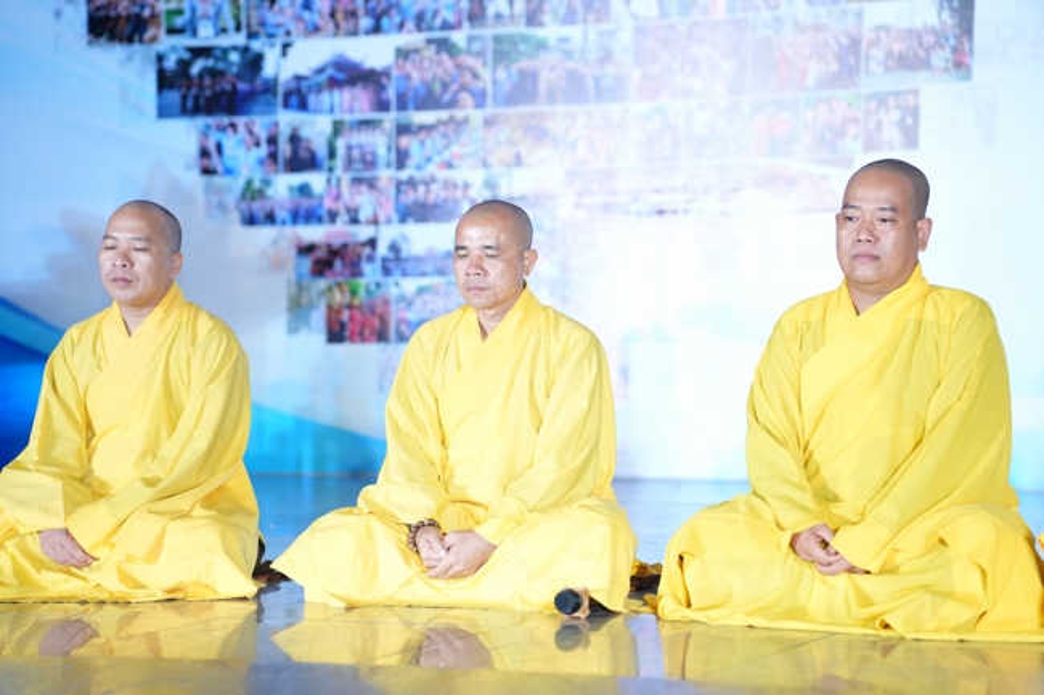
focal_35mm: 94
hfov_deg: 21.7
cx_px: 522
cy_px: 348
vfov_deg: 14.5
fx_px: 2725
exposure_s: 1/160
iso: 1000
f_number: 2.8
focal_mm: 94
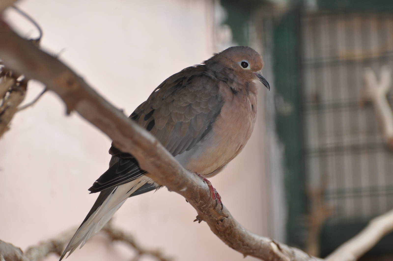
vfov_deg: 5.1
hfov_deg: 7.6
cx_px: 196
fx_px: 2944
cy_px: 130
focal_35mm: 270
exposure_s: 1/125
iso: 400
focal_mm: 180
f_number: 5
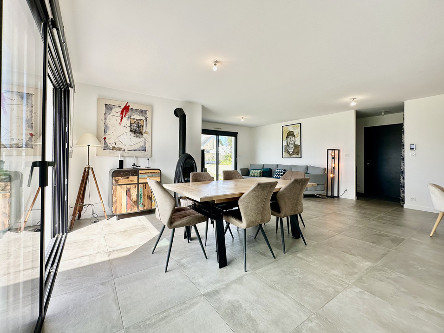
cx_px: 208
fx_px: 192
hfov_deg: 98.0
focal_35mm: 15
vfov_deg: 81.6
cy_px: 155
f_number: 2.2
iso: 40
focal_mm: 2.22
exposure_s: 1/176
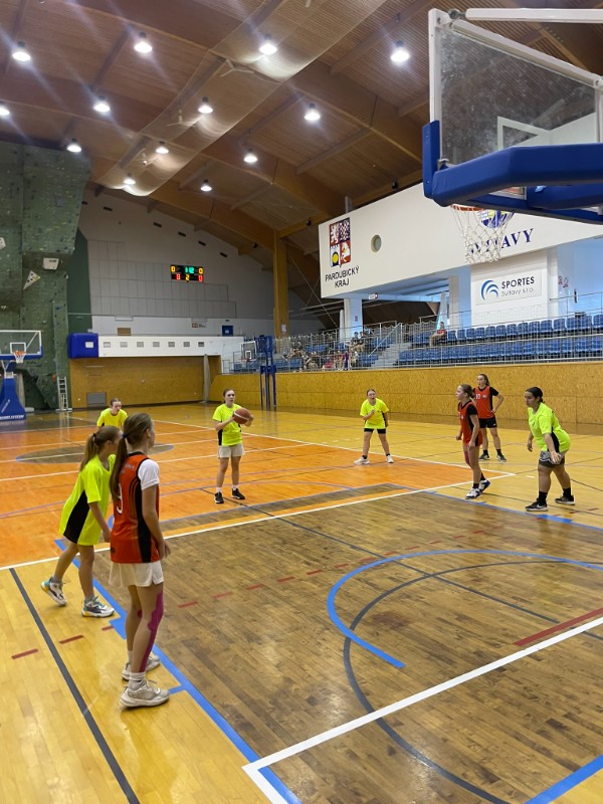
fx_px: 604
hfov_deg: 53.1
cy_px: 402
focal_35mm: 26
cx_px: 302
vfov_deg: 67.3
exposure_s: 1/50
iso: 80
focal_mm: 4.2
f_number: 1.6
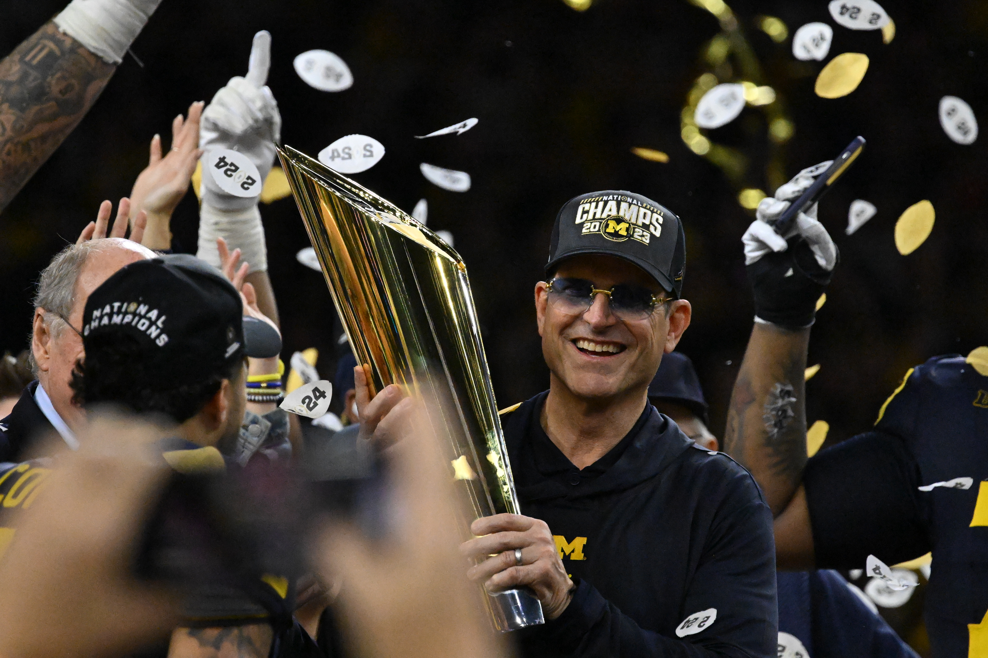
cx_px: 494
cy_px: 329
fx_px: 13992
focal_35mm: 510
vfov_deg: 2.7
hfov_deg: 4.0
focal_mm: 340
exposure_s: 1/2500
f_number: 5.6
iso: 11400
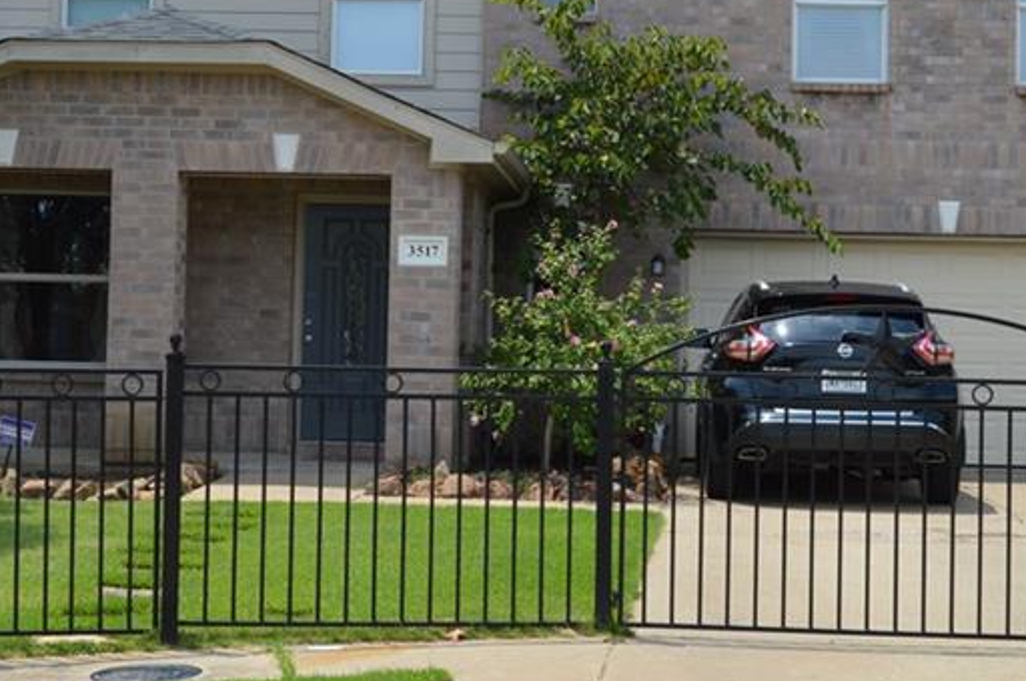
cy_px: 236
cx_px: 571
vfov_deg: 17.4
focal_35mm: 78
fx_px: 2220
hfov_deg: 26.0
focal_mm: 26
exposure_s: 1/250
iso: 100
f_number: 8
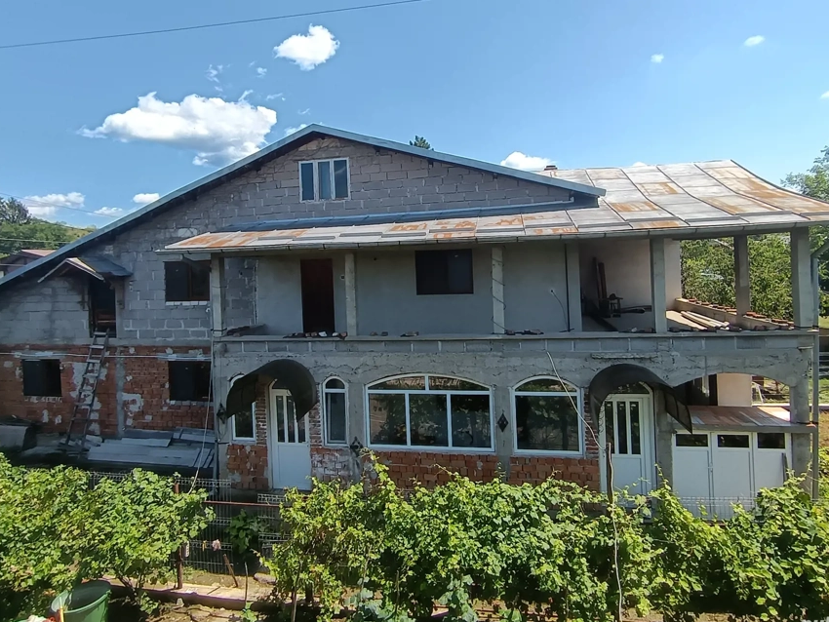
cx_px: 414
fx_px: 479
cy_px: 272
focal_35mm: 20
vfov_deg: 65.8
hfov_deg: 81.7
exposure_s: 1/880
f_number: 2.2
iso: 104
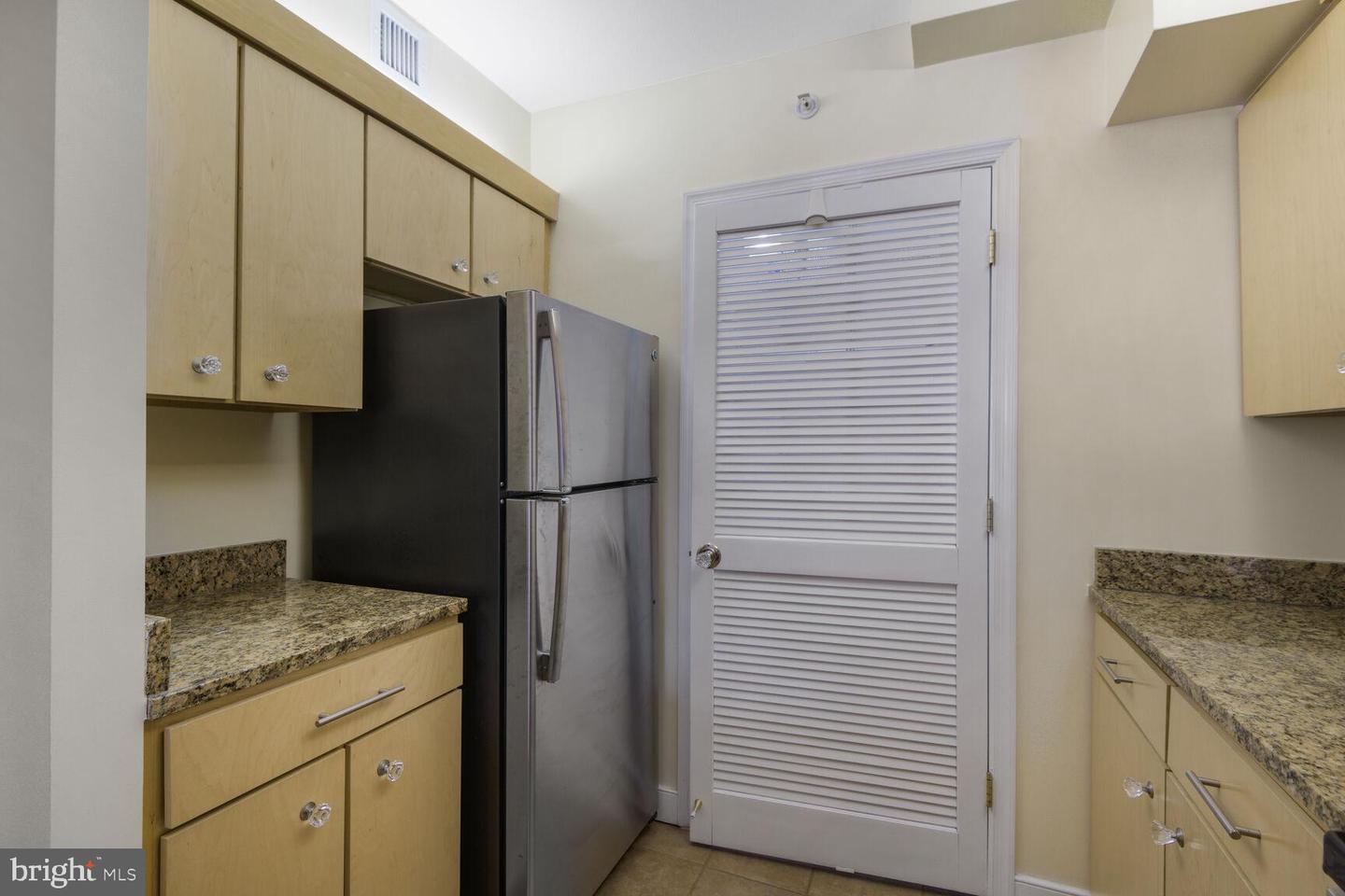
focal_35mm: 16
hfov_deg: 96.7
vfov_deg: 73.7
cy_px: 448
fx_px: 598
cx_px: 672
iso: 200
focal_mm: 16
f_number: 8
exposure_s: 1/6
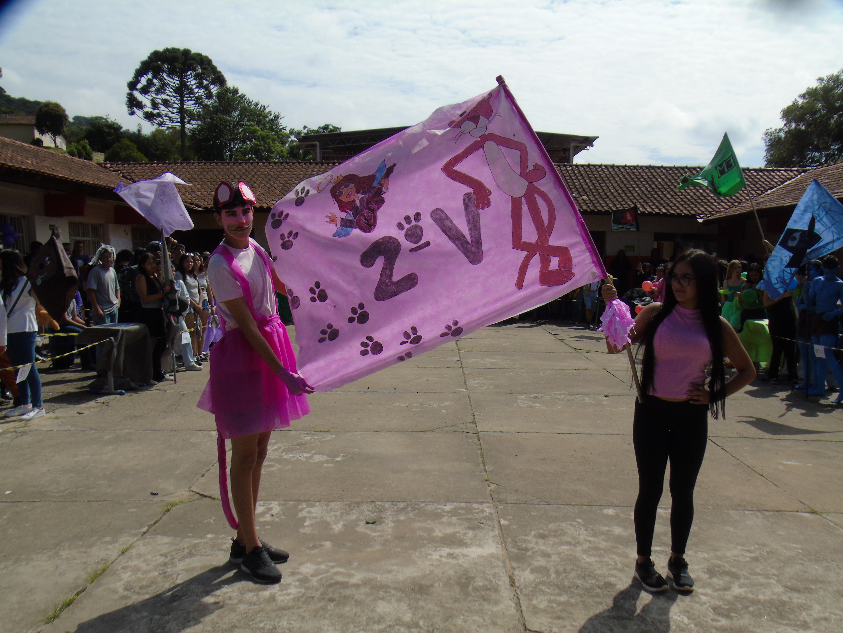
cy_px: 316
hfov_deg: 61.7
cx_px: 422
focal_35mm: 29
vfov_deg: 48.2
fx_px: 706
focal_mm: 5.2
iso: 80
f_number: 5
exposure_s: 1/1000
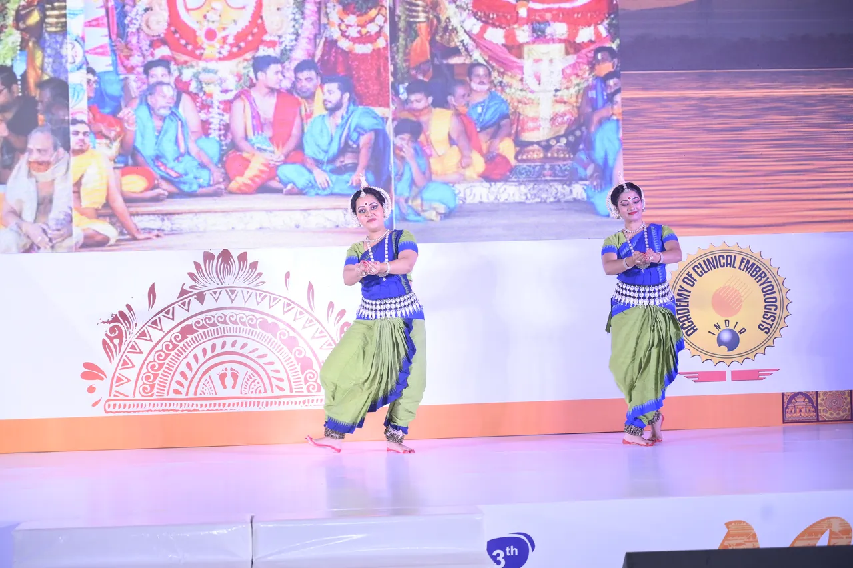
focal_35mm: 70
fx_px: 1658
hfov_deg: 28.9
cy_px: 284
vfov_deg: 19.4
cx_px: 426
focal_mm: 70
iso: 640
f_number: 4
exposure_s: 1/125
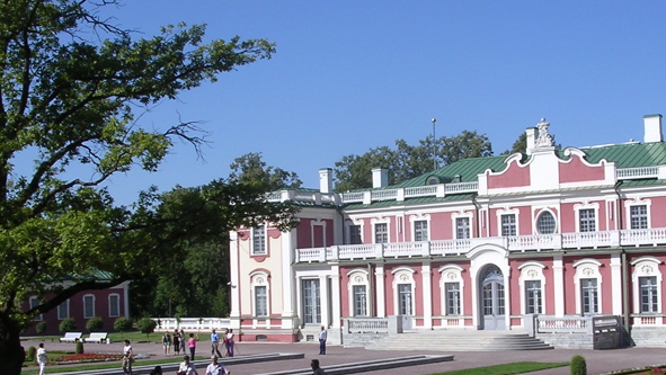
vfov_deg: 19.0
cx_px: 407
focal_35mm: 63
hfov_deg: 33.2
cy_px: 266
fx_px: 1113
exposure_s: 1/372
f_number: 5.6
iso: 100
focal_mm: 5.8
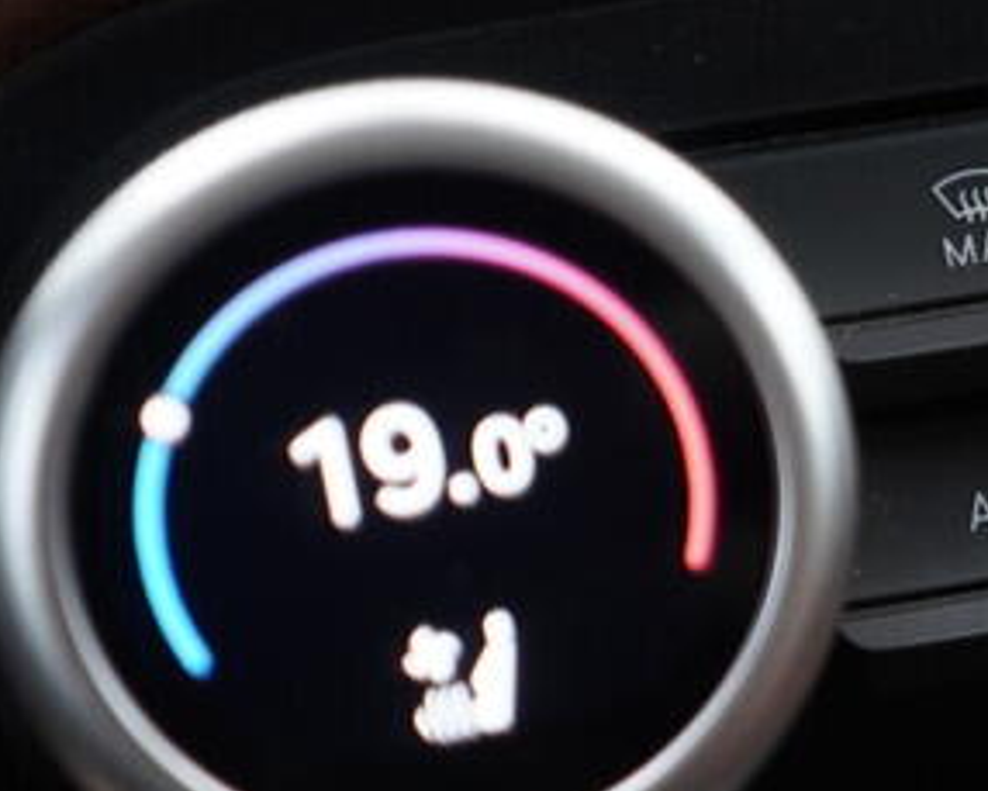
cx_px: 1523
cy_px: 396
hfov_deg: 14.7
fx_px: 3539
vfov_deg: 12.8
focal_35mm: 121
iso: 250
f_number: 2.8
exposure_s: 1/40
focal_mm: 24
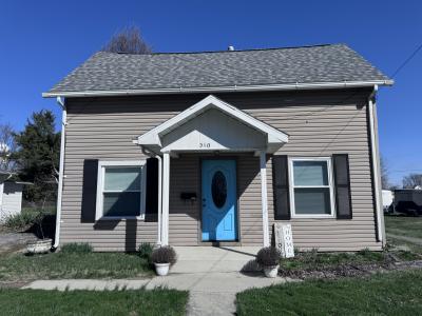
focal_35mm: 24
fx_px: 293
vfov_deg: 56.8
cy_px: 158
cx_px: 211
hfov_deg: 71.6
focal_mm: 6.76
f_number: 1.78
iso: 80
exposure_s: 1/7092
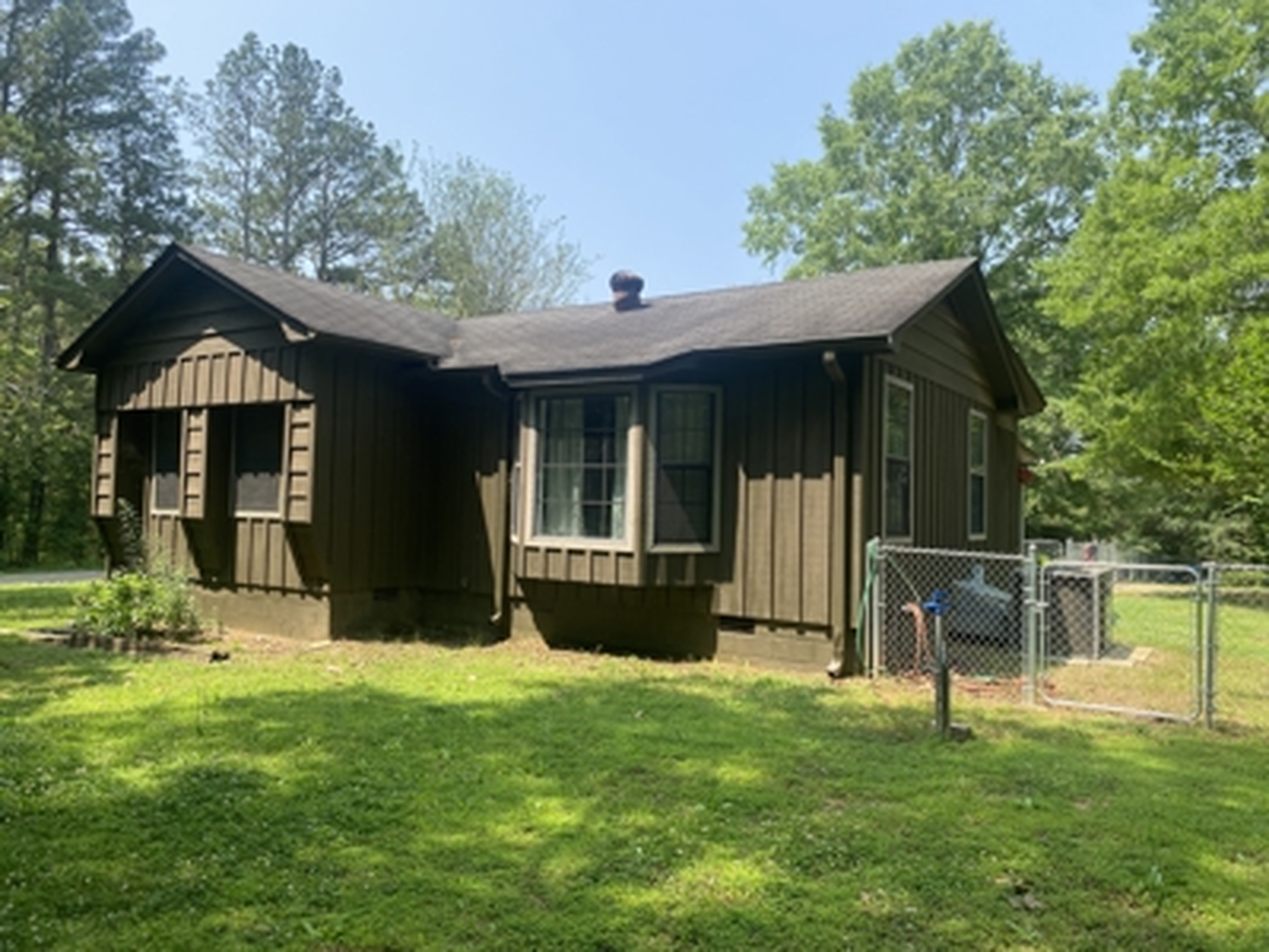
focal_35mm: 26
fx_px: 953
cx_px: 634
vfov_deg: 53.1
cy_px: 476
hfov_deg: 67.3
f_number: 1.8
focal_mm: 4.25
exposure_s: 1/1182
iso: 32
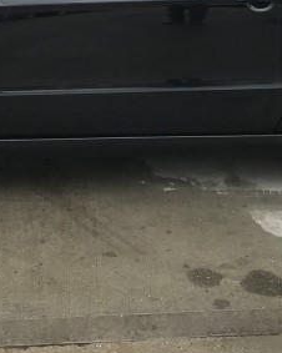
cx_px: 172
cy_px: -2
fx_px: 1034
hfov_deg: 15.5
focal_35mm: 99
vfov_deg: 18.8
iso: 20
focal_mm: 3.99
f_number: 1.8
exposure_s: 1/855
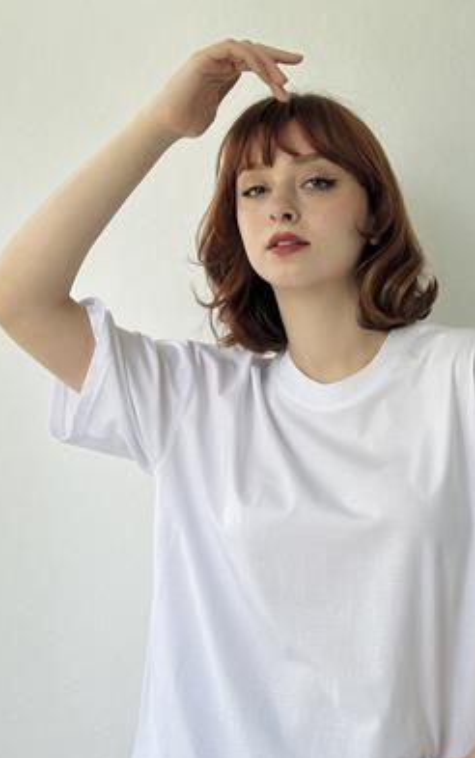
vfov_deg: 29.7
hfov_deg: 18.8
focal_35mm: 69
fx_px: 1428
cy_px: 450
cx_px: 342
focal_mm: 6.86
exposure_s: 1/426
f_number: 1.78
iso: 80
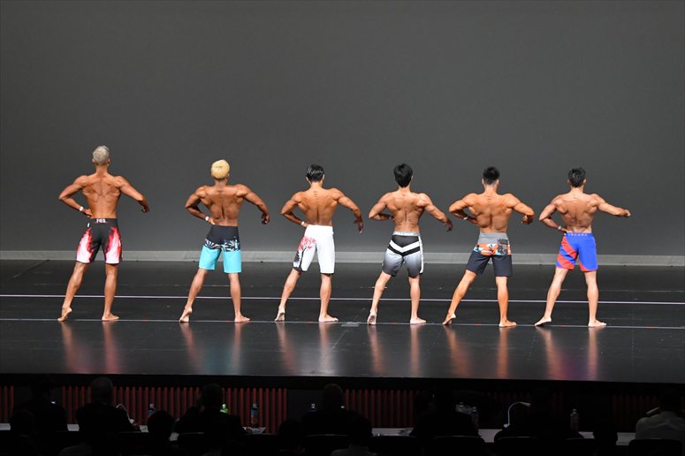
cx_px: 342
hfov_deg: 15.2
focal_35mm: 135
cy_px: 228
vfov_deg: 10.2
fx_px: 2568
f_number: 5.6
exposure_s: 1/400
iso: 4000
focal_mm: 90
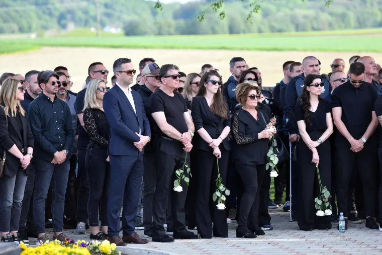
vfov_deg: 9.5
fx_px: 1539
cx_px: 191
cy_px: 128
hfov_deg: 14.2
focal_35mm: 145
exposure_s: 1/1000
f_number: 5
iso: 400
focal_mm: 145
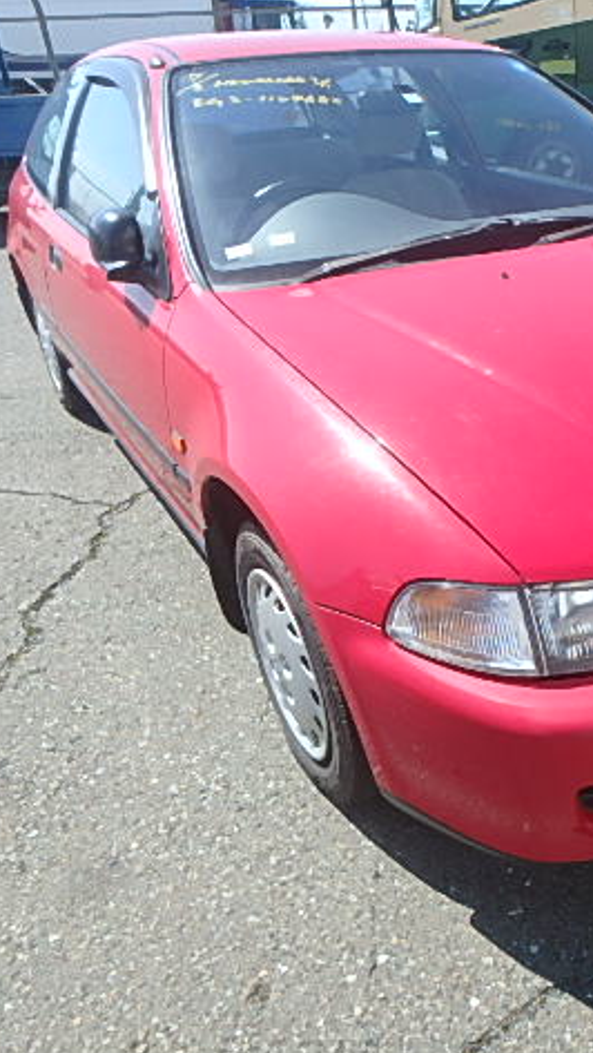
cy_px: 529
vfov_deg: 62.6
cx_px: 535
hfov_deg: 35.6
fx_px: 865
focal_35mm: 31
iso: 125
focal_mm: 3.7
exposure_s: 1/640
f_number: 3.5
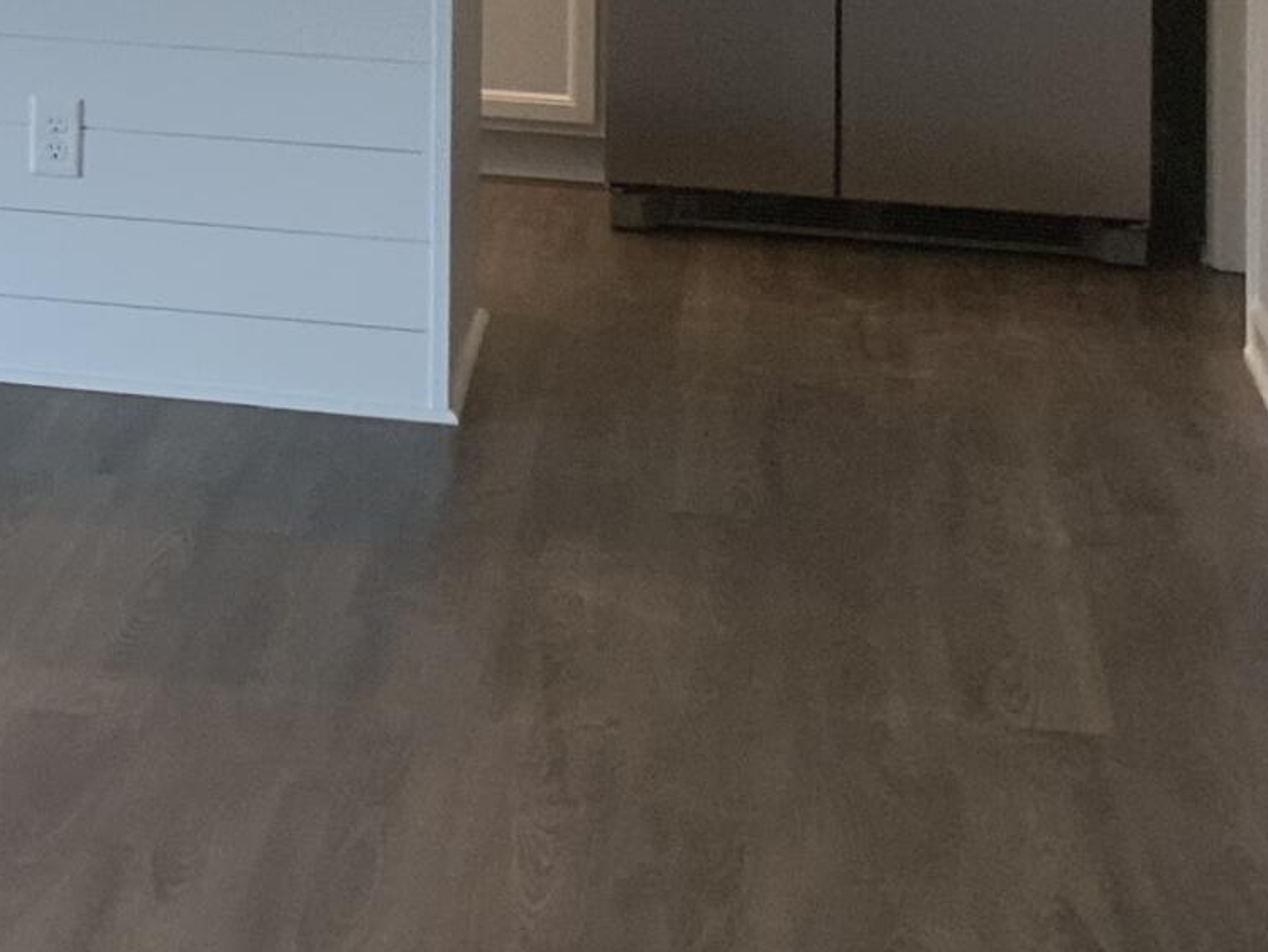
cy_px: -658
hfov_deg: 16.0
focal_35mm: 116
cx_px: -407
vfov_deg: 11.9
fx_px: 4250
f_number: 1.8
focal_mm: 3
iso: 50
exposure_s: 1/60
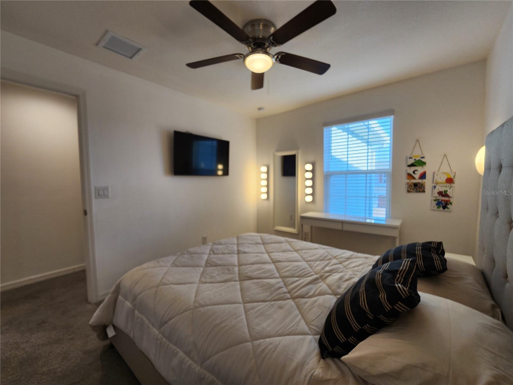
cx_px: 256
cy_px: 192
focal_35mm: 13
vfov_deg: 89.9
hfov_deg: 106.2
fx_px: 193
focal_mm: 2.2
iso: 100
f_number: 2.2
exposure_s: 1/60
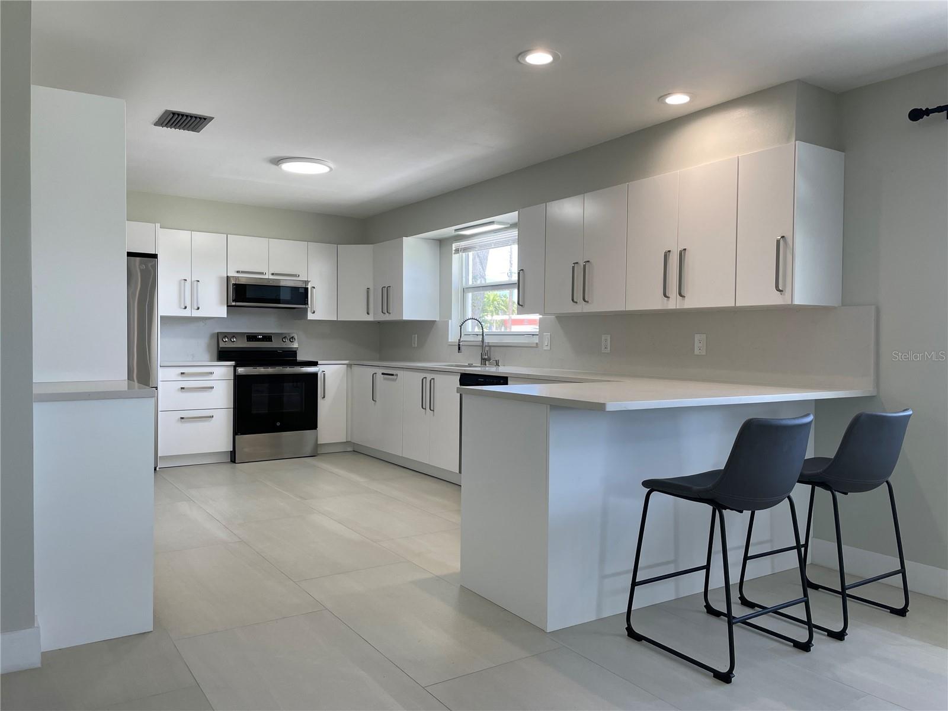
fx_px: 712
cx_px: 474
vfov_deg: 53.1
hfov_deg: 67.3
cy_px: 356
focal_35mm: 26
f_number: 1.6
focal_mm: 4.2
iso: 50
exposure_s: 1/120
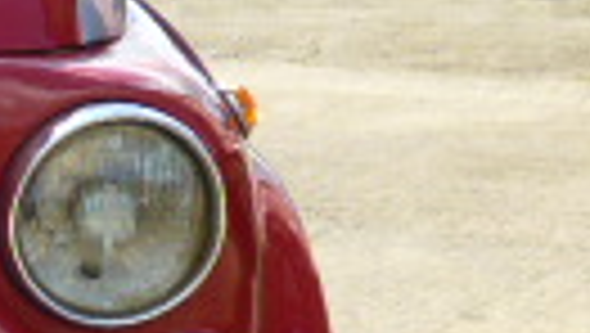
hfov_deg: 10.2
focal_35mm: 191
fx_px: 2991
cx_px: -680
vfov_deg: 6.4
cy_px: 320
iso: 100
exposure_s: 1/400
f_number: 3.3
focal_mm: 6.3
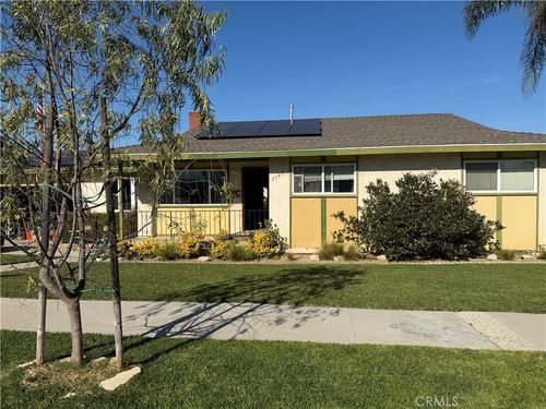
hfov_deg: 71.6
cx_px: 273
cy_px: 204
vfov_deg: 56.8
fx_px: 379
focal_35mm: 24
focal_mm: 6.76
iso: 80
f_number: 1.78
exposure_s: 1/6173
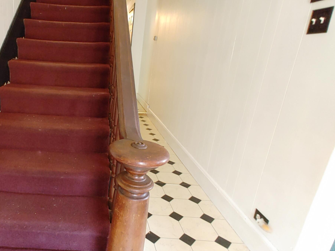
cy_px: 120
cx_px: 82
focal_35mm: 25
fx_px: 242
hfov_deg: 65.0
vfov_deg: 54.9
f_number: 1.9
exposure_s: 1/17
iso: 900
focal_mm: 1.78
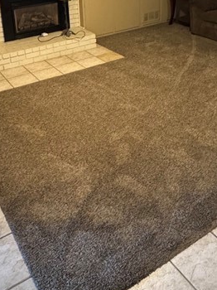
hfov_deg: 35.1
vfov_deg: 42.3
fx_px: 343
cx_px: 101
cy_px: 33
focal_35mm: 41
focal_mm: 2.22
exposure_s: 1/40
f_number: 2.2
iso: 1250
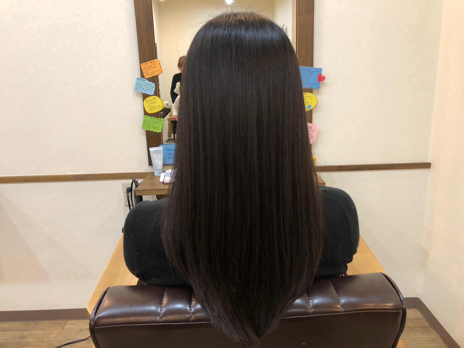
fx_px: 375
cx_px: 232
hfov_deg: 63.4
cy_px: 174
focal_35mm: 28
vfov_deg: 49.7
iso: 40
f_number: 1.8
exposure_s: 1/17
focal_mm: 4
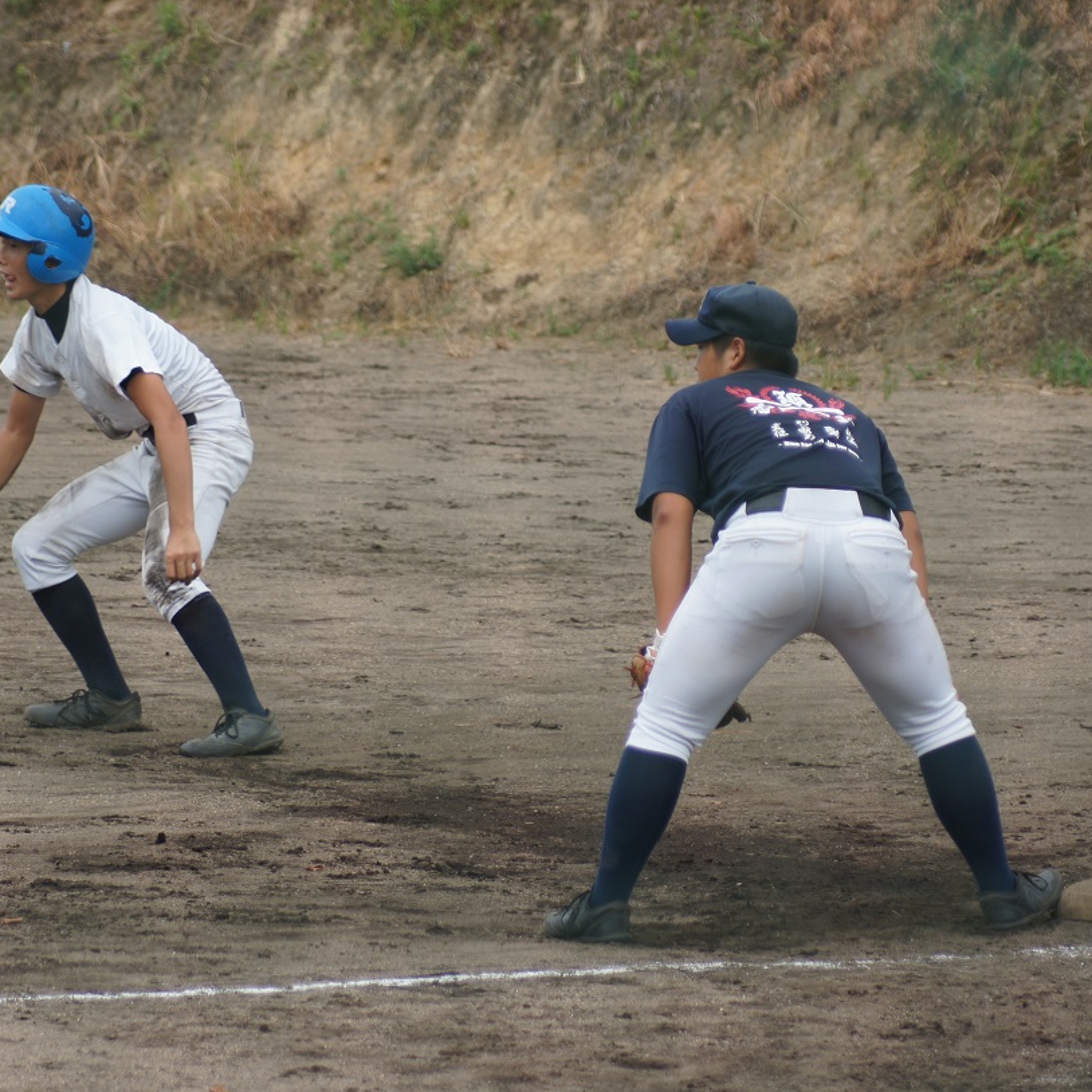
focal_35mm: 269
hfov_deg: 6.5
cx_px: 496
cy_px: 546
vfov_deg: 6.5
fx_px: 9601
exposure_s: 1/250
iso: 125
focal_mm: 140
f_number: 5.6
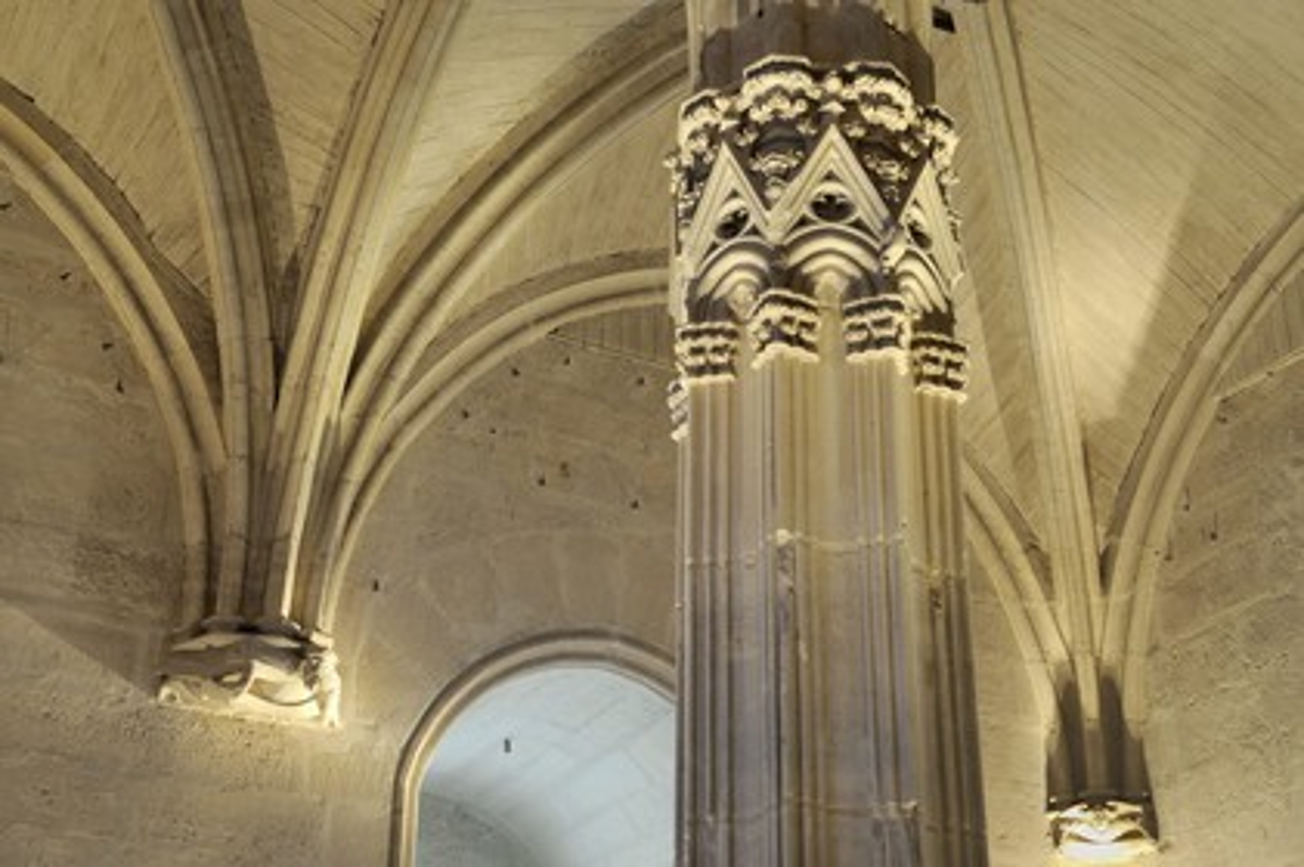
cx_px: 652
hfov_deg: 36.3
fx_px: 1991
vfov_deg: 24.6
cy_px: 434
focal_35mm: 55
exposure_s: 6
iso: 200
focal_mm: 55
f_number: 14
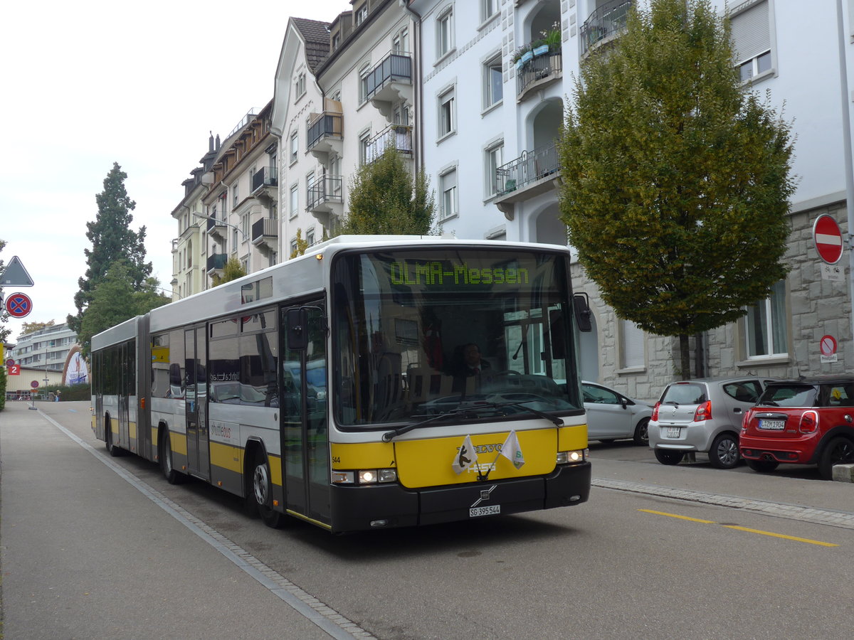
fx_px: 1011
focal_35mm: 41
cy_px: 320
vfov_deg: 35.1
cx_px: 427
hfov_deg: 45.8
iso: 80
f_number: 2.8
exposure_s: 1/320
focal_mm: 8.4
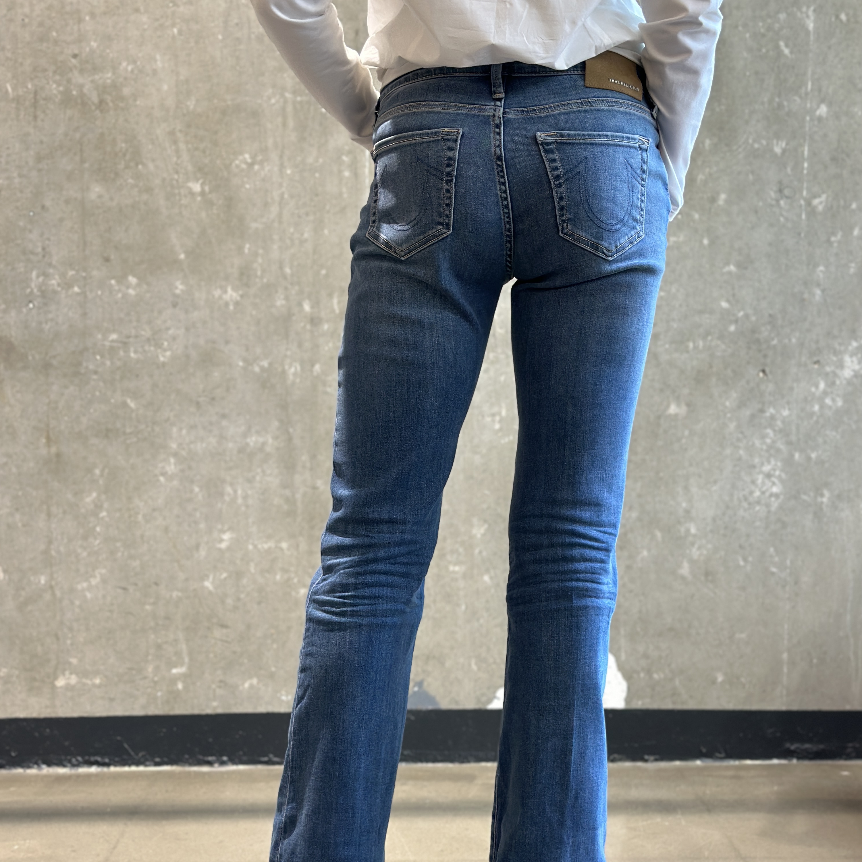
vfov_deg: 30.0
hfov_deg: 30.0
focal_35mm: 57
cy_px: 498
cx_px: 431
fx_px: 1606
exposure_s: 1/100
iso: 160
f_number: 1.78
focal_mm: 6.86
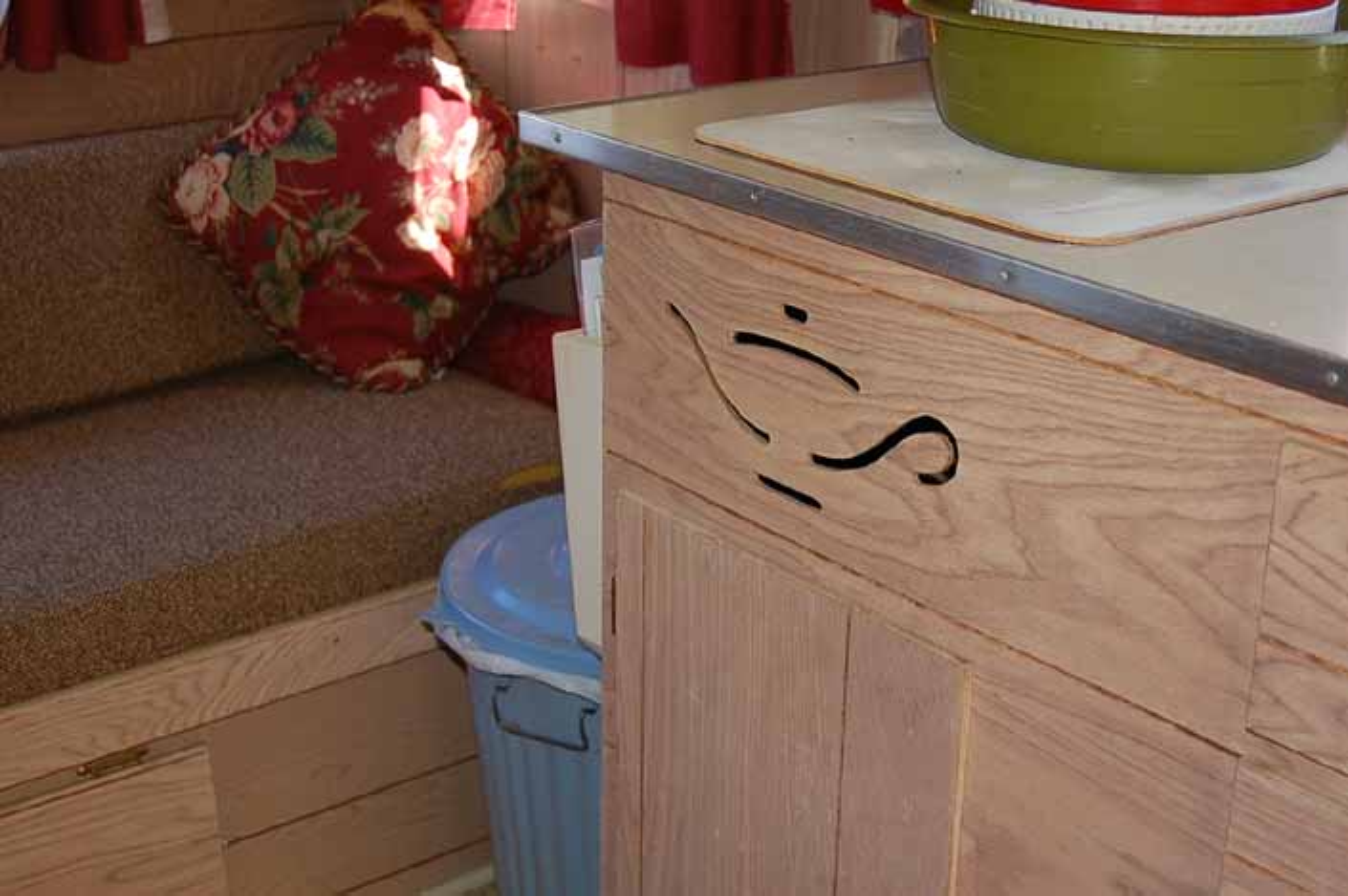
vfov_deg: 25.7
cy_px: 448
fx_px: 1964
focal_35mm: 52
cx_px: 674
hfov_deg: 37.9
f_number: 4.8
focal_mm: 35
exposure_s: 1/60
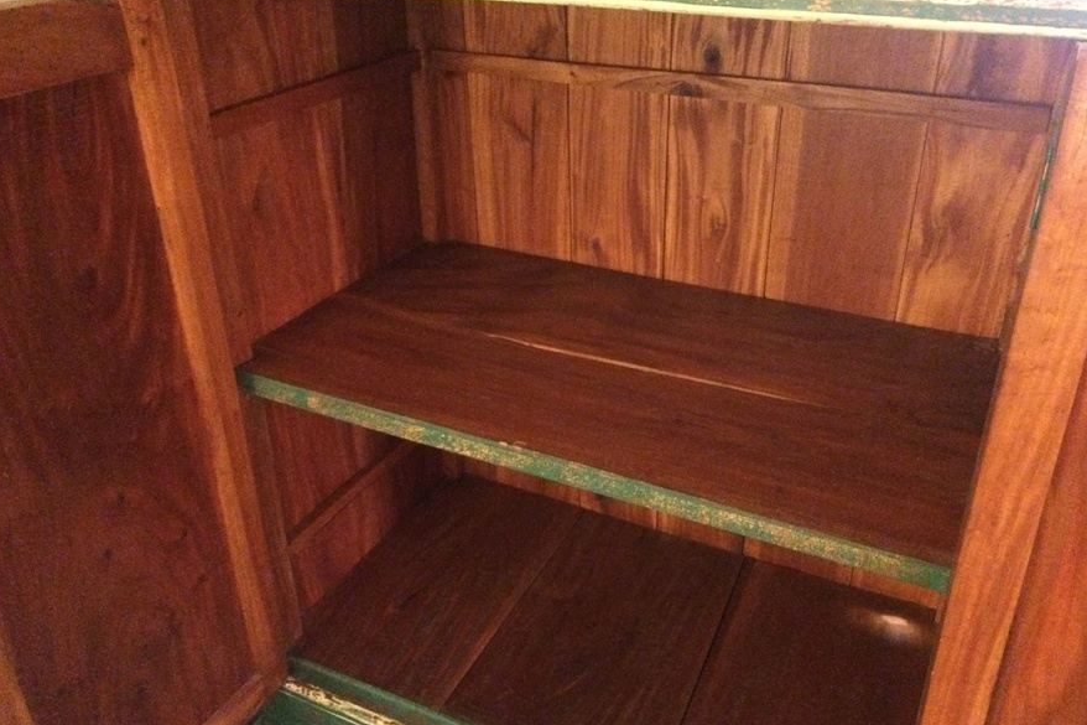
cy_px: 370
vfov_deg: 41.1
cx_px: 556
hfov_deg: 58.7
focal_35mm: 32
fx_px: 966
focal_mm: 4.12
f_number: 2.2
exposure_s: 1/15
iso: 1250
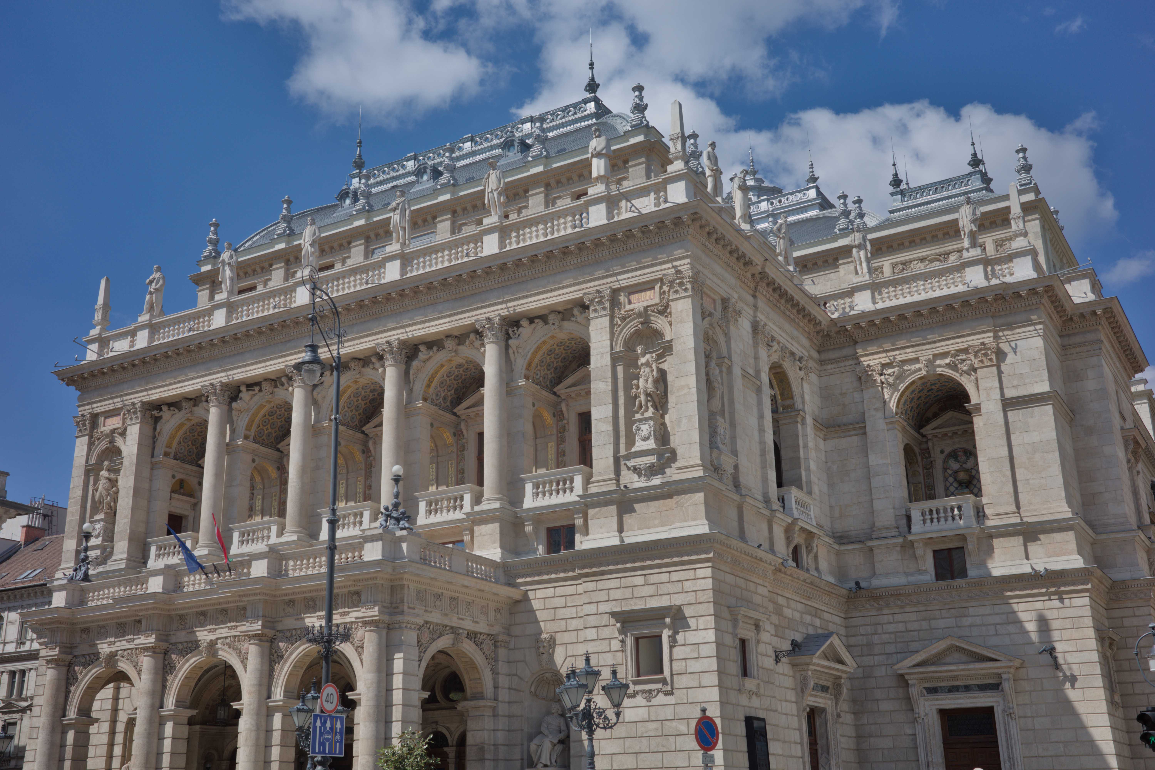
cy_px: 385
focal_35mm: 40
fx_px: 1283
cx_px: 578
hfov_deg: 48.5
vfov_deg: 33.4
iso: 100
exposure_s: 1/320
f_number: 7.1
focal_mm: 26
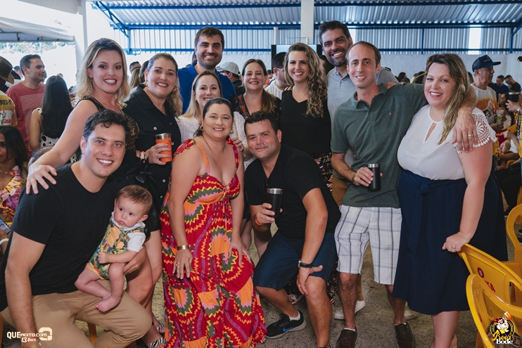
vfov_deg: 36.9
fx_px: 522
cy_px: 174
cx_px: 261
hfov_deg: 53.1
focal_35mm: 36
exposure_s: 1/250
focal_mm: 24
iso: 2500
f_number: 3.2
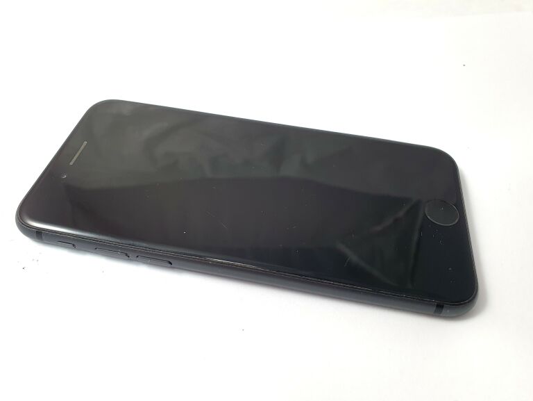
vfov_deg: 53.1
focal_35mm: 26
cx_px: 266
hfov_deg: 67.3
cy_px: 200
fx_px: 401
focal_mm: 4.32
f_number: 2.4
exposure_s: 1/100
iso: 125
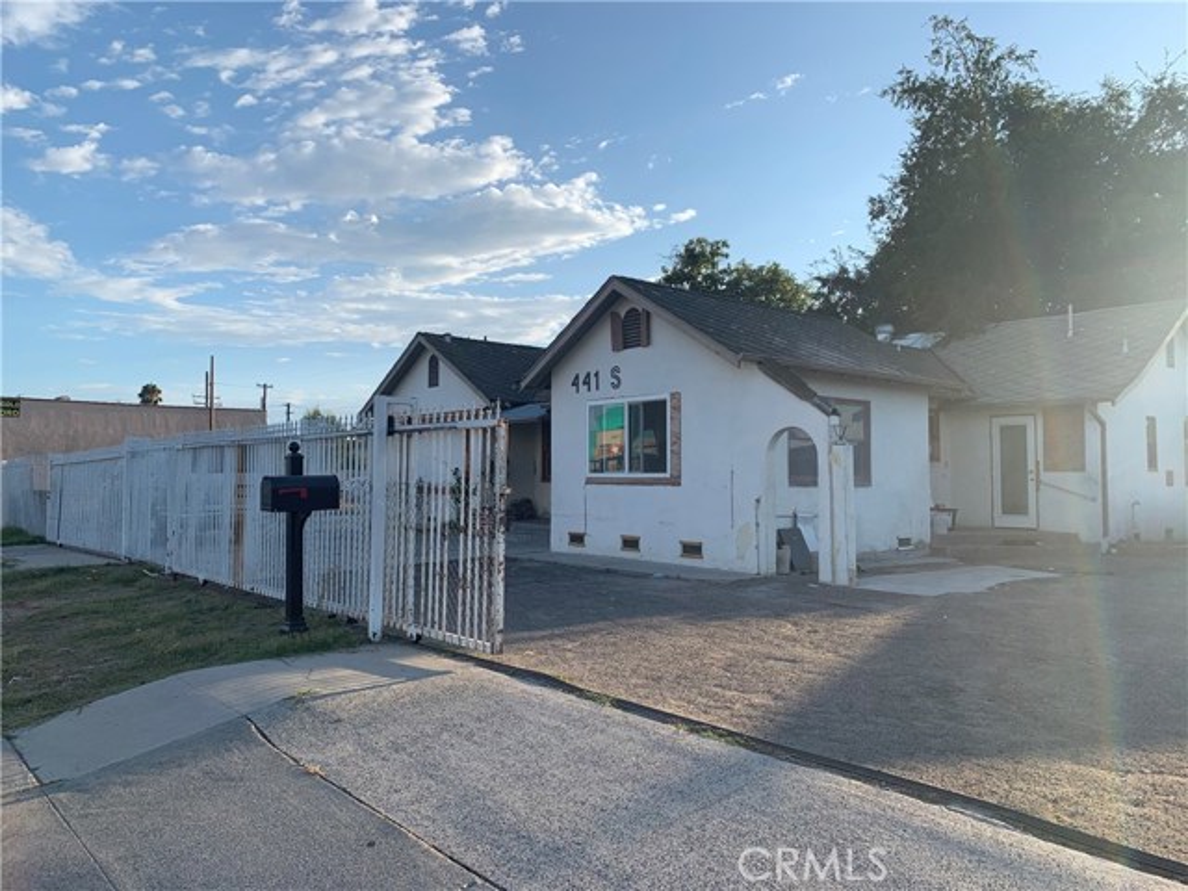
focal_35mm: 26
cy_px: 446
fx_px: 892
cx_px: 594
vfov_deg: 53.1
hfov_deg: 67.3
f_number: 1.8
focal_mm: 4.25
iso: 25
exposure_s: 1/1634
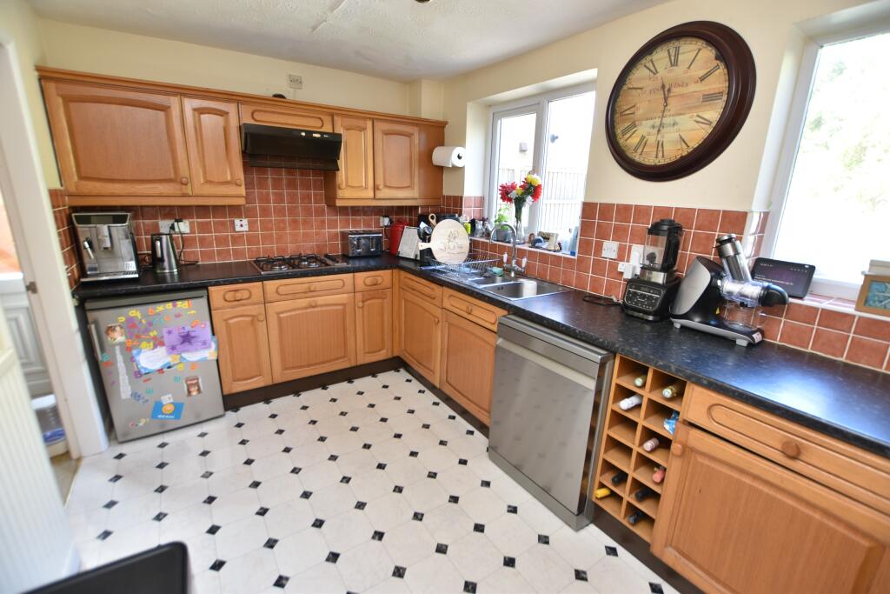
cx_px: 445
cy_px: 297
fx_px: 371
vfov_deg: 77.3
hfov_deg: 100.4
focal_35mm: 15
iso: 160
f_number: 3.5
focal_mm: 10
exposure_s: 1/15
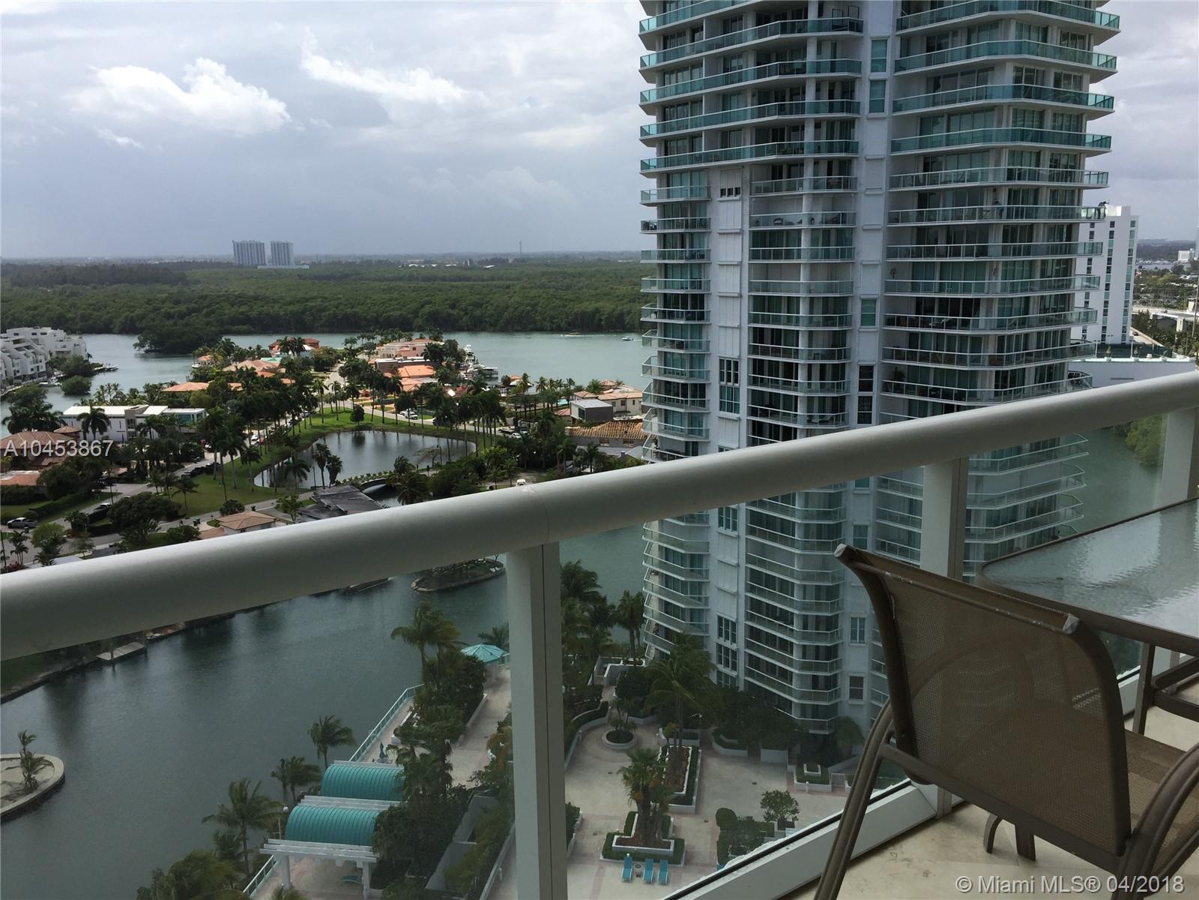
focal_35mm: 29
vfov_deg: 48.2
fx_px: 1004
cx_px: 600
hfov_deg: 61.7
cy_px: 450
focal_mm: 4.15
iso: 32
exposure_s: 1/2825
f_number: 2.2
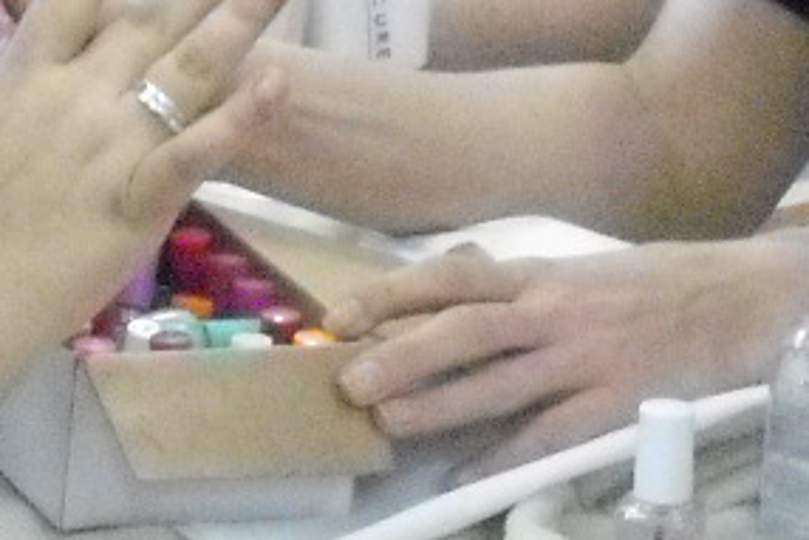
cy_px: 68
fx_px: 4969
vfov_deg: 6.2
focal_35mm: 221
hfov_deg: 9.3
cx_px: 232
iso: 800
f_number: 2.8
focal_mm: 6.2
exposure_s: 1/80
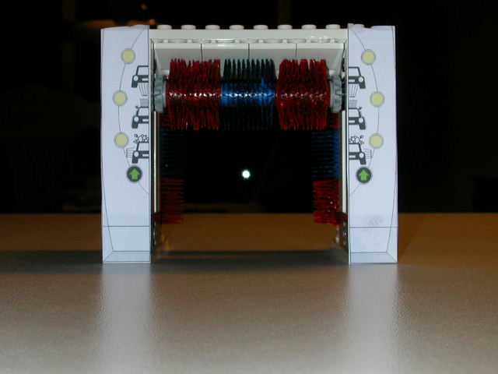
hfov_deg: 30.3
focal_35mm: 64
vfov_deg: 22.9
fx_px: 921
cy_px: 187
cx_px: 249
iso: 100
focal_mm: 9.7
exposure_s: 1/59.9
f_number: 5.9
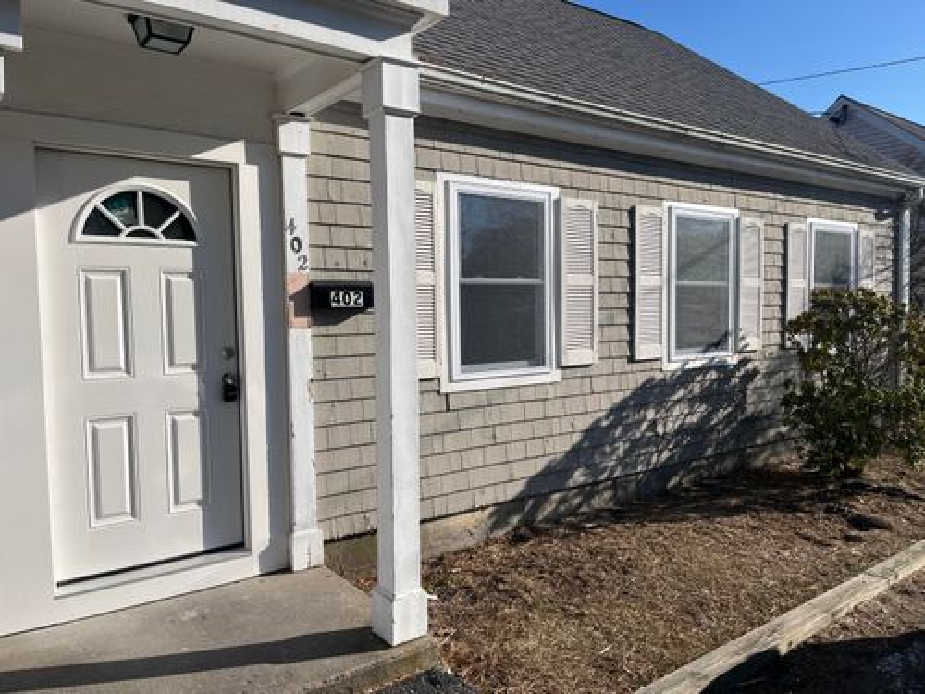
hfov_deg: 67.3
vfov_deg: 53.1
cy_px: 347
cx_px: 462
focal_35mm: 26
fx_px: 695
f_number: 1.6
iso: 50
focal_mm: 5.1
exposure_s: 1/5556
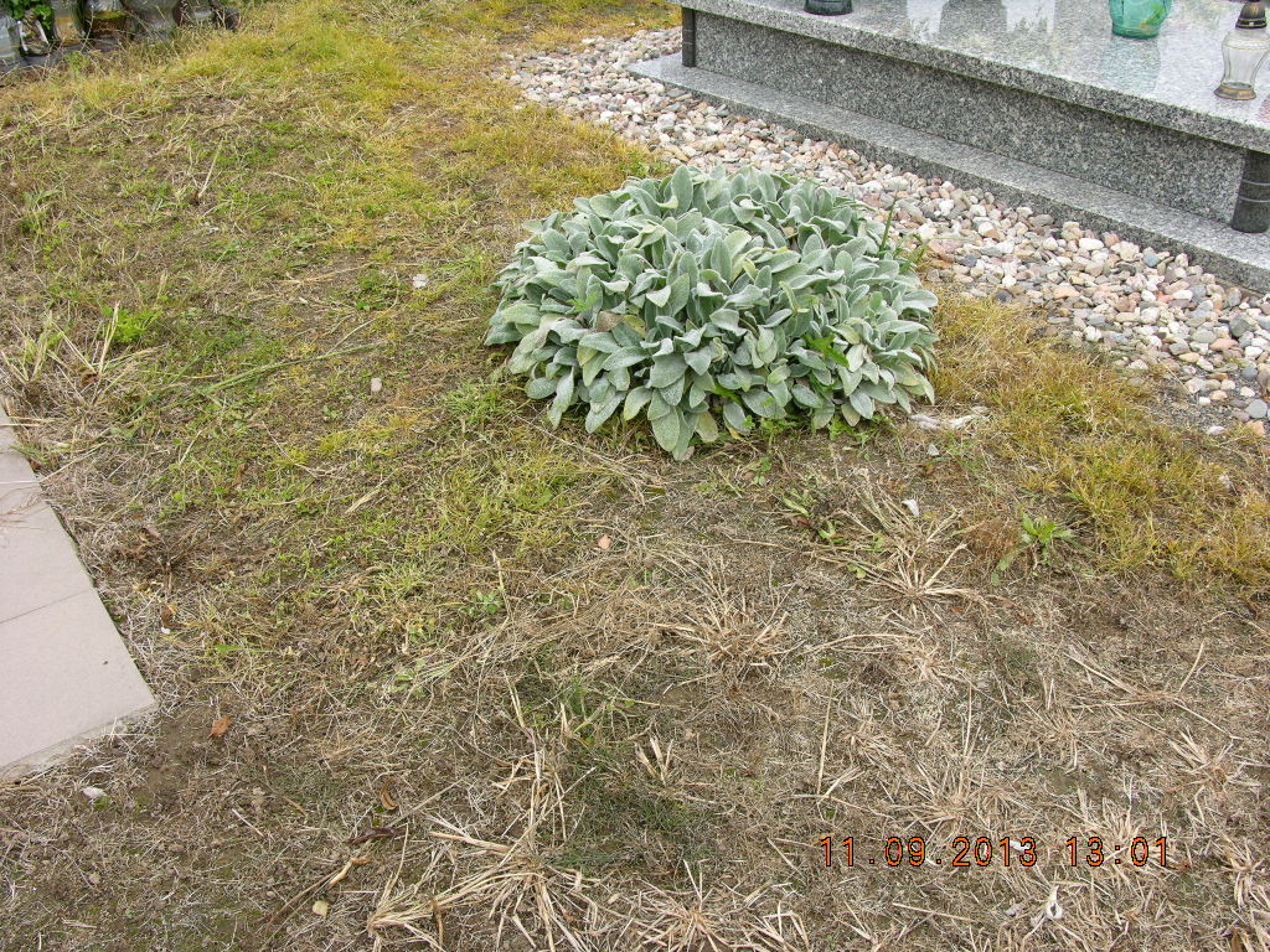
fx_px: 1284
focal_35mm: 35
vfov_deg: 40.7
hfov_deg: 52.6
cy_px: 476
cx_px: 635
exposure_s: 1/116
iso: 50
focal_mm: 8.9
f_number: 5
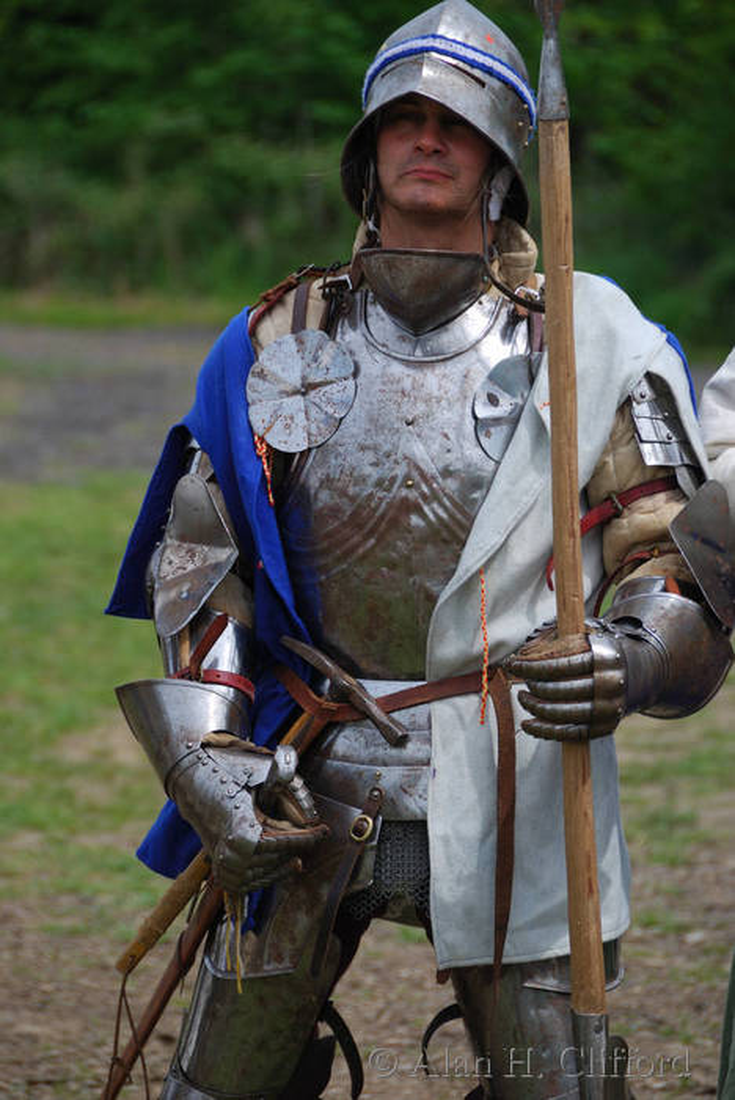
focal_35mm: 255
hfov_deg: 5.4
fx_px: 7793
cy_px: 550
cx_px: 368
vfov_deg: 8.1
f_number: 5.6
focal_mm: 170
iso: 100
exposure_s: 1/400
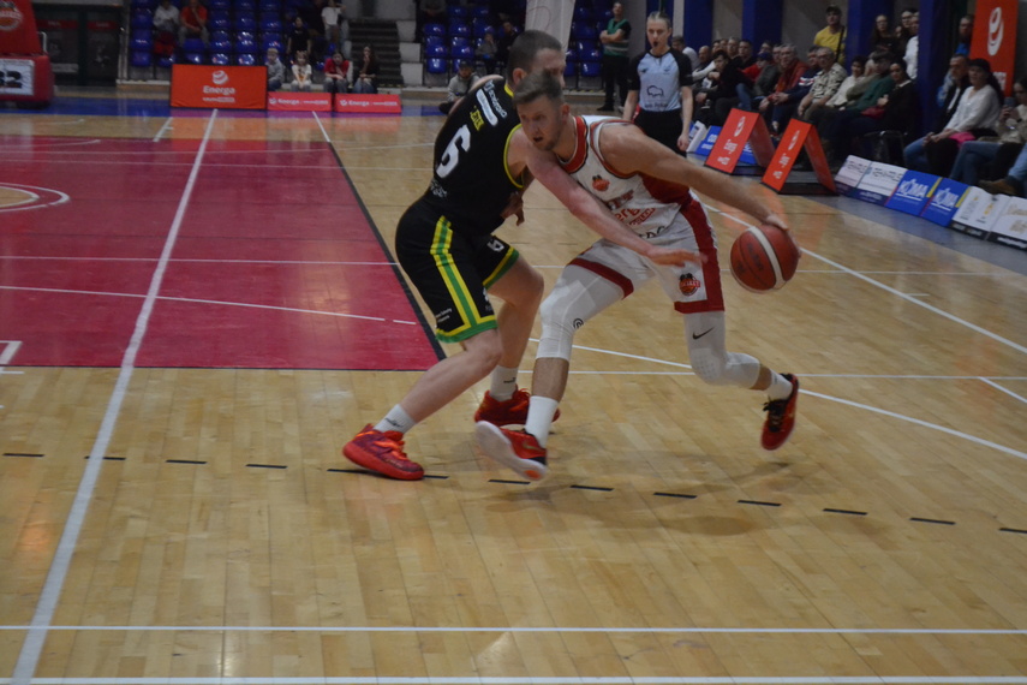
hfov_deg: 24.6
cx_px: 514
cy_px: 342
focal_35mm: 82
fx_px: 2353
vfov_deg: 16.6
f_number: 5.6
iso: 3200
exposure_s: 1/250
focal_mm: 55
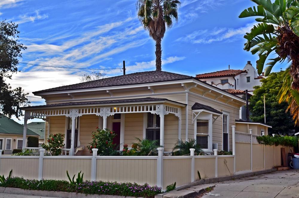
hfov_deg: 49.6
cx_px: 150
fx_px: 323
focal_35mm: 39
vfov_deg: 34.1
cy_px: 99
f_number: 11
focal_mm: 26
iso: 100
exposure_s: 1/125
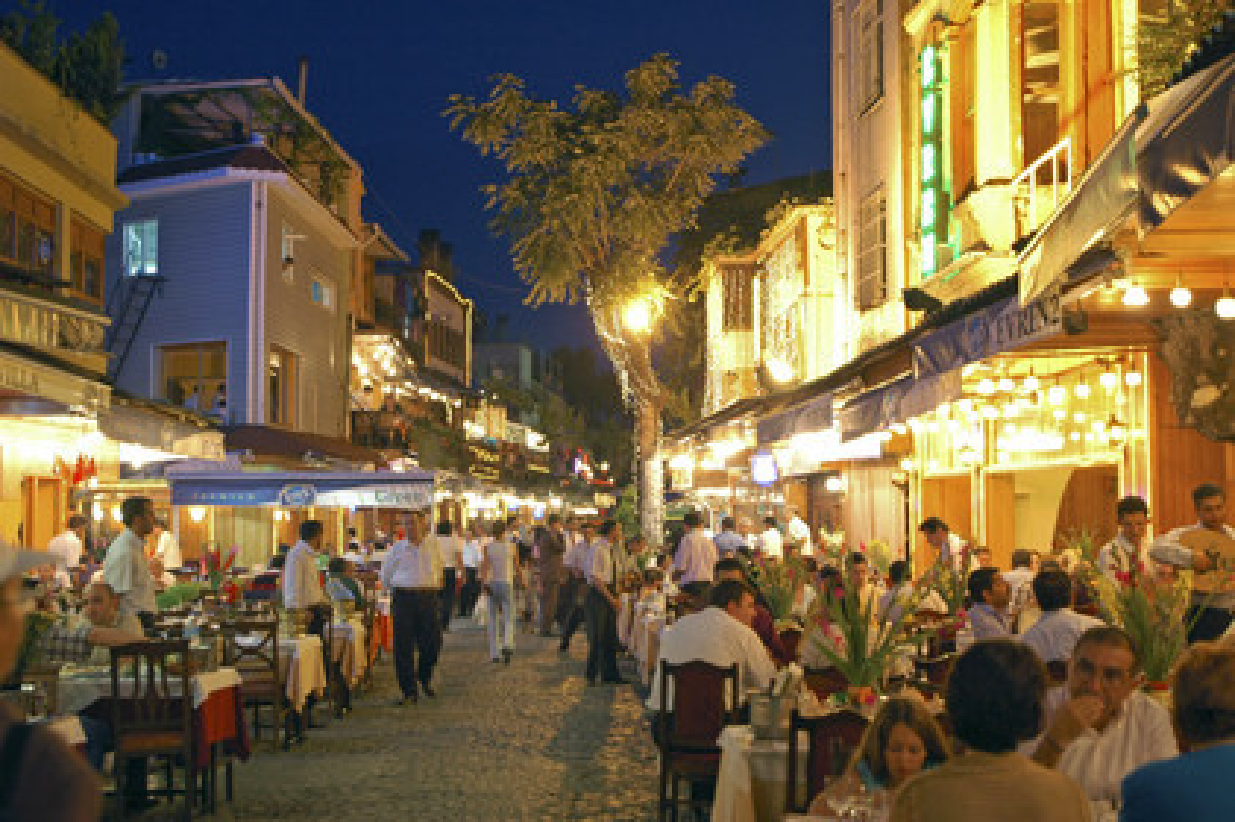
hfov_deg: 43.6
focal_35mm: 45
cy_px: 411
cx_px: 618
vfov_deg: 29.8
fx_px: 1543
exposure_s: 1/15
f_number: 2.8
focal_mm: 30
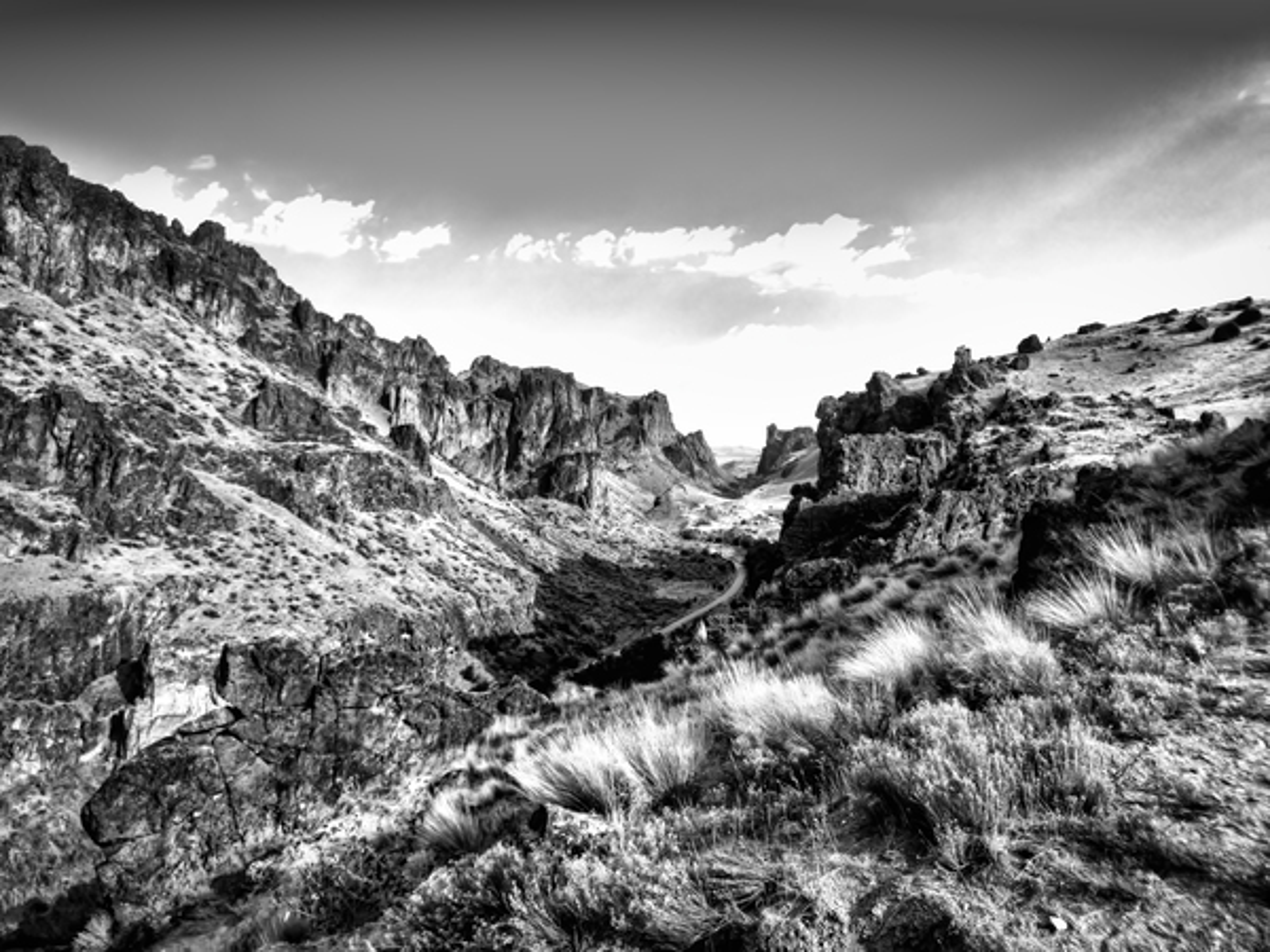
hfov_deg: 69.4
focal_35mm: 25
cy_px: 476
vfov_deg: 54.9
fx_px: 917
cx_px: 635
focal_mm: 4.5
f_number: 3.9
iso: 100
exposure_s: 1/500
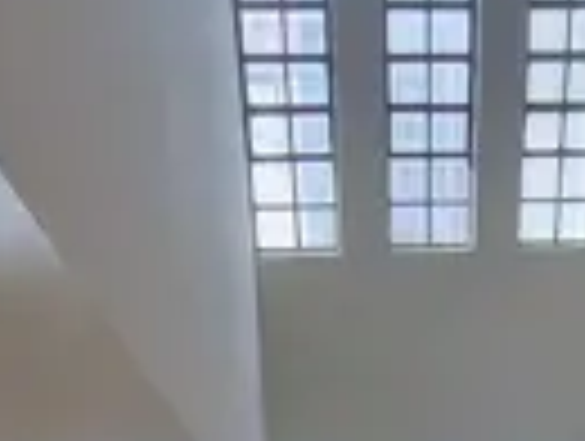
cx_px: 446
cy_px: 756
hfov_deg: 31.5
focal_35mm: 60
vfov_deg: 19.4
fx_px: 1016
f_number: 2.2
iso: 200
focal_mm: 1.74
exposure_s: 1/60
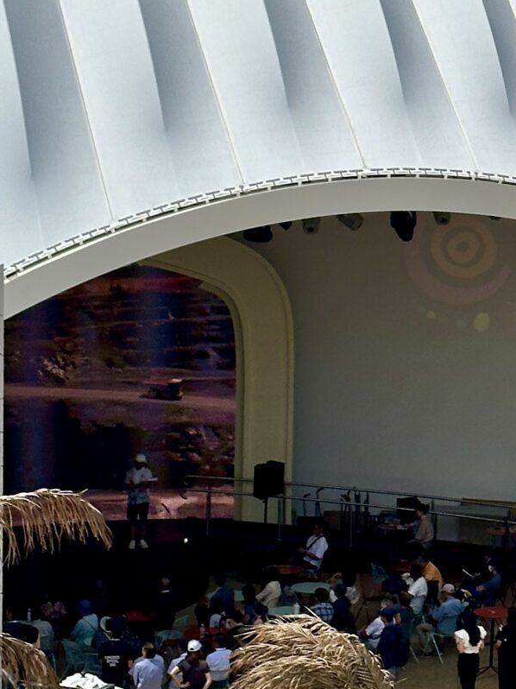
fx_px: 3062
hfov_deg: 9.6
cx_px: 489
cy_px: 179
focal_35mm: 154
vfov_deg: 12.8
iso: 64
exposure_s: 1/8197
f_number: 1.78
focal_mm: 6.86
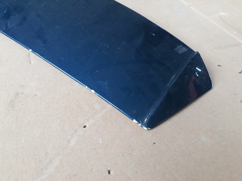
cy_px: 90
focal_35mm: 27
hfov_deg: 65.3
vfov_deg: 51.4
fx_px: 189
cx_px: 121
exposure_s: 1/33
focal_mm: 3.6
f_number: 1.9
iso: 50
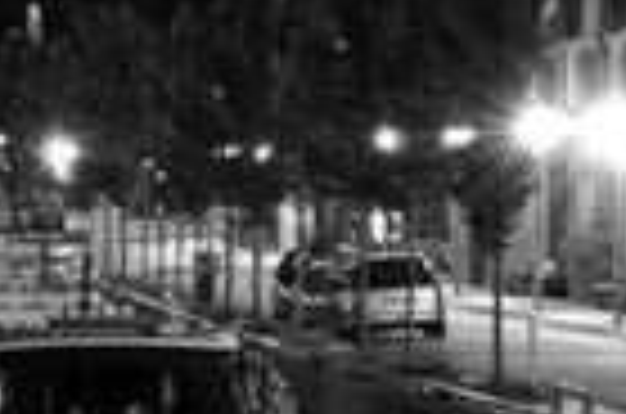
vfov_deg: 3.2
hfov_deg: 4.6
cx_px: -1018
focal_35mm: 433
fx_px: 7512
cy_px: 214
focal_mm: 50
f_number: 13
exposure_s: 25
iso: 200
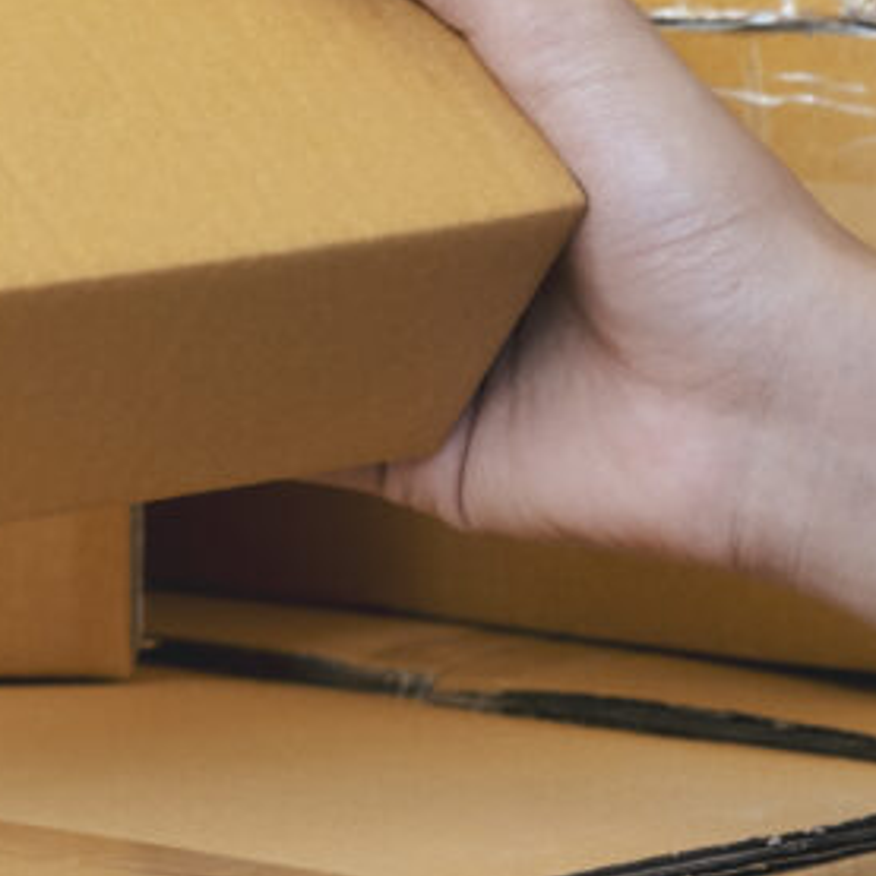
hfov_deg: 7.6
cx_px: 332
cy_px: 514
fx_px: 6556
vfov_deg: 7.6
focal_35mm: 229
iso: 400
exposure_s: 1/80
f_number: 4
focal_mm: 48.5
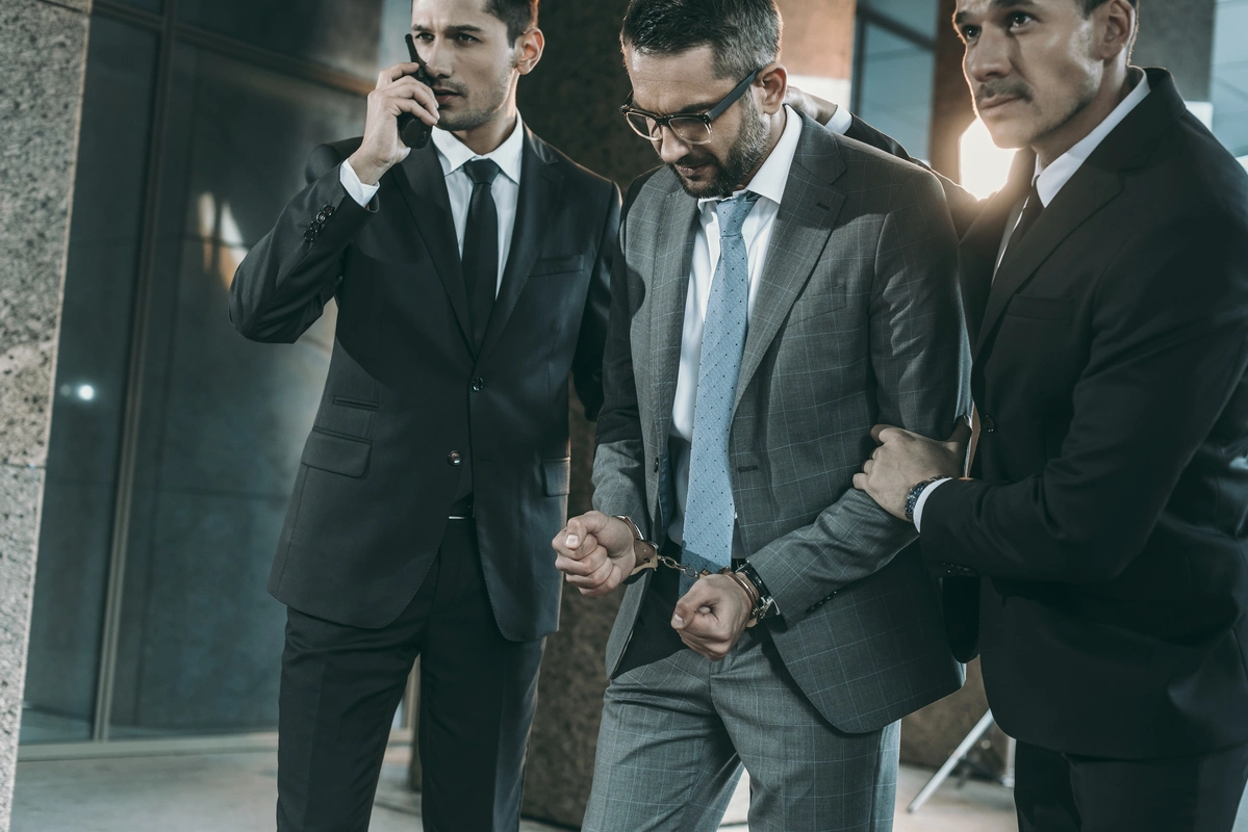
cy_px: 416
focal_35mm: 50
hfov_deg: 39.6
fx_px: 1734
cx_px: 624
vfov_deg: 27.0
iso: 640
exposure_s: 1/160
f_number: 3.2
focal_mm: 50
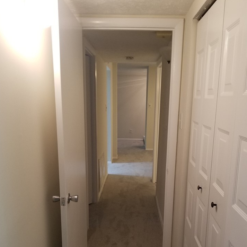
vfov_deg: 48.7
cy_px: 169
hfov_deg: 49.7
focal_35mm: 33
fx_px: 266
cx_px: 126
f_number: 1.7
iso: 160
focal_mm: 4.25
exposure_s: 1/40
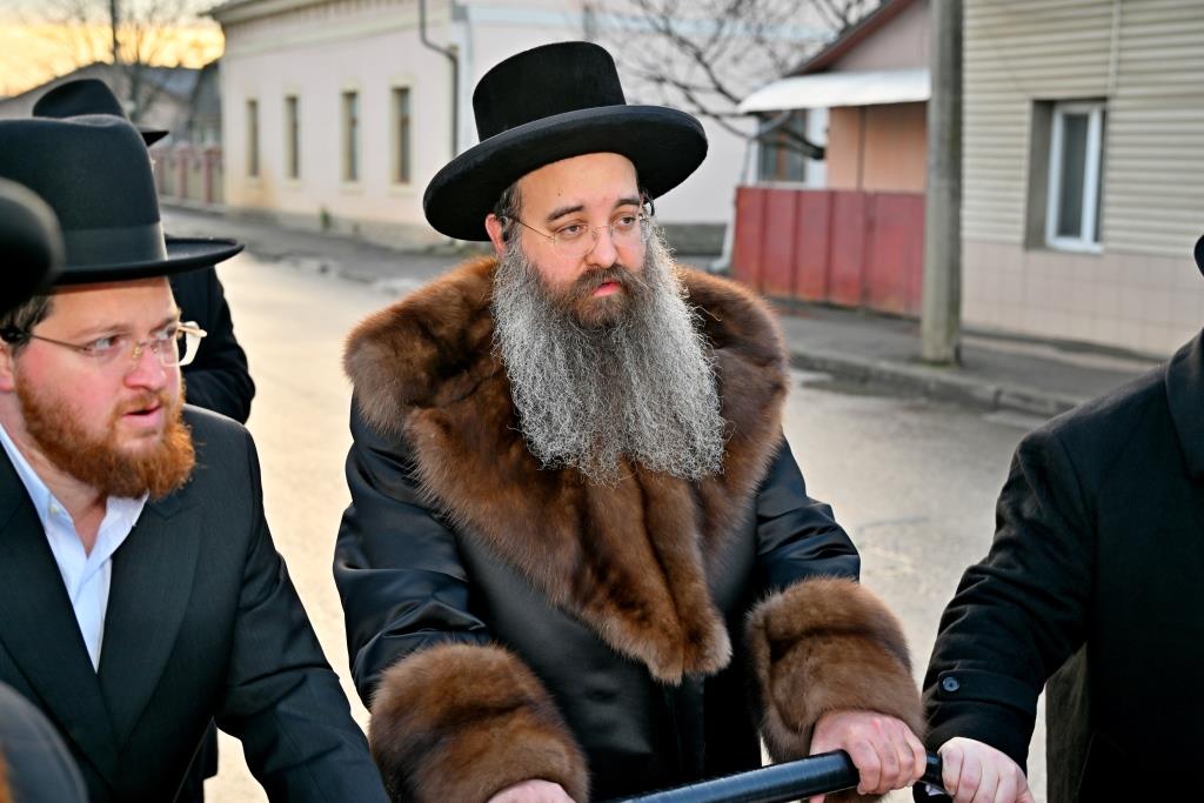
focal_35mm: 47
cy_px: 402
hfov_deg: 41.9
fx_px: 1572
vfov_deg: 28.7
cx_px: 602
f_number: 4
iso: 80
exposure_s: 1/160
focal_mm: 47
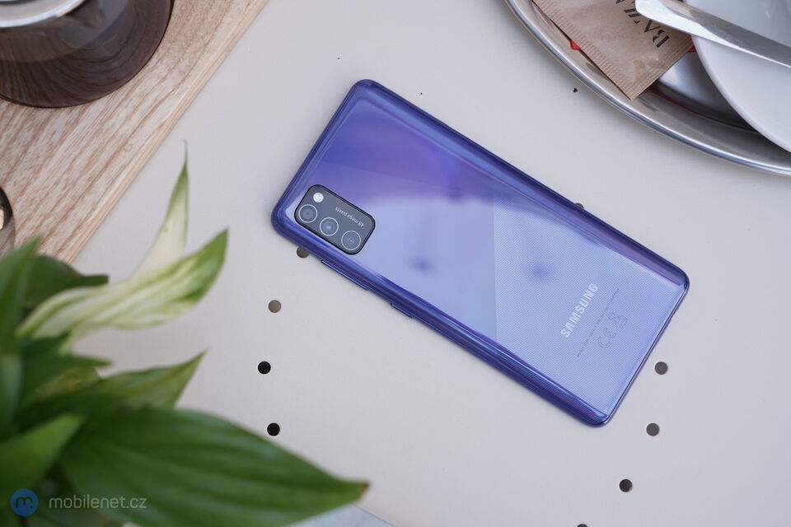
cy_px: 264
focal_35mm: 70
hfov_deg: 28.8
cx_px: 396
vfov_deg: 19.5
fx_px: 1538
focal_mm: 70
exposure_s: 1/160
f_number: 7.1
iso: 250
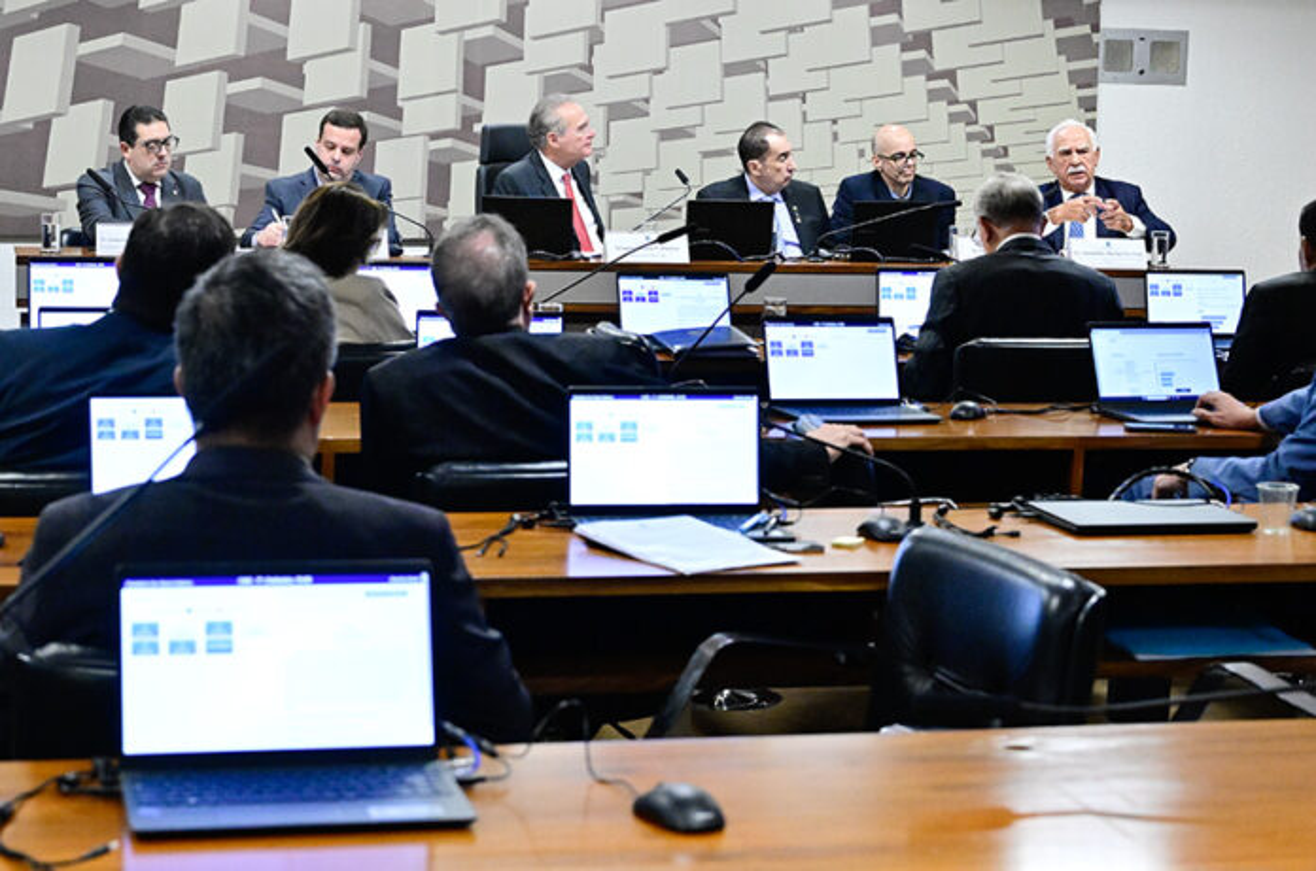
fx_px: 2663
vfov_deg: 18.6
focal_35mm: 73
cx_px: 658
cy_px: 436
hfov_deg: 27.8
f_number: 5
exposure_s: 1/200
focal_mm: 49
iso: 5000
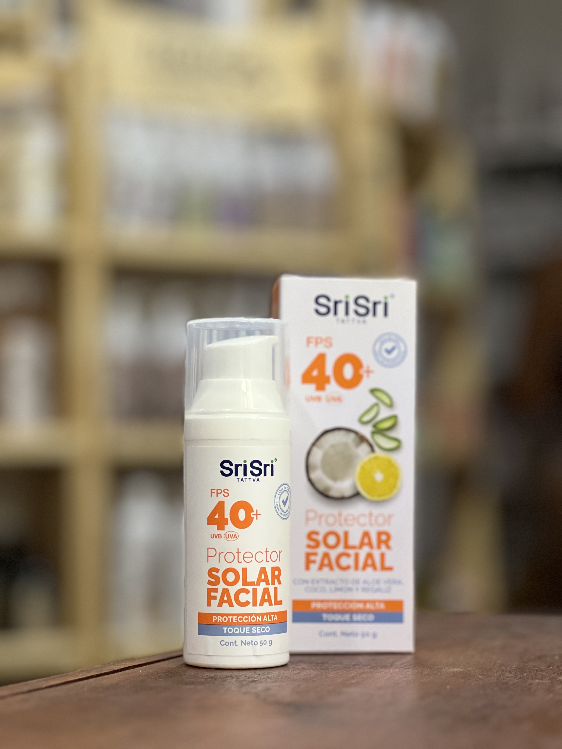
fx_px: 1667
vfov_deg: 25.3
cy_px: 374
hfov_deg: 19.1
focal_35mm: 77
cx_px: 281
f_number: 2.8
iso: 320
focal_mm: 9
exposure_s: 1/40
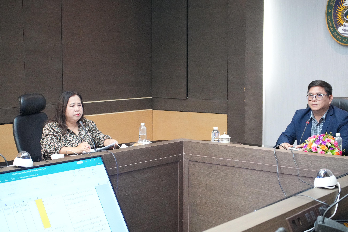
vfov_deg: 25.5
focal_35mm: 53
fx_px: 512
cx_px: 183
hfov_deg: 37.5
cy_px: 124
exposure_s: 1/250
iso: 12800
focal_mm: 49
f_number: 4.5
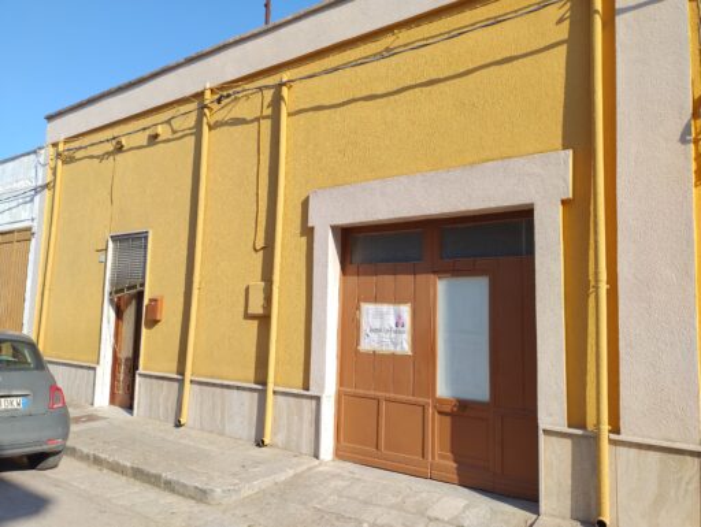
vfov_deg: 55.0
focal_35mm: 25
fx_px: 507
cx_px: 350
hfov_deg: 69.3
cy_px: 264
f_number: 1.7
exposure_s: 1/436
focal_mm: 4.71
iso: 100
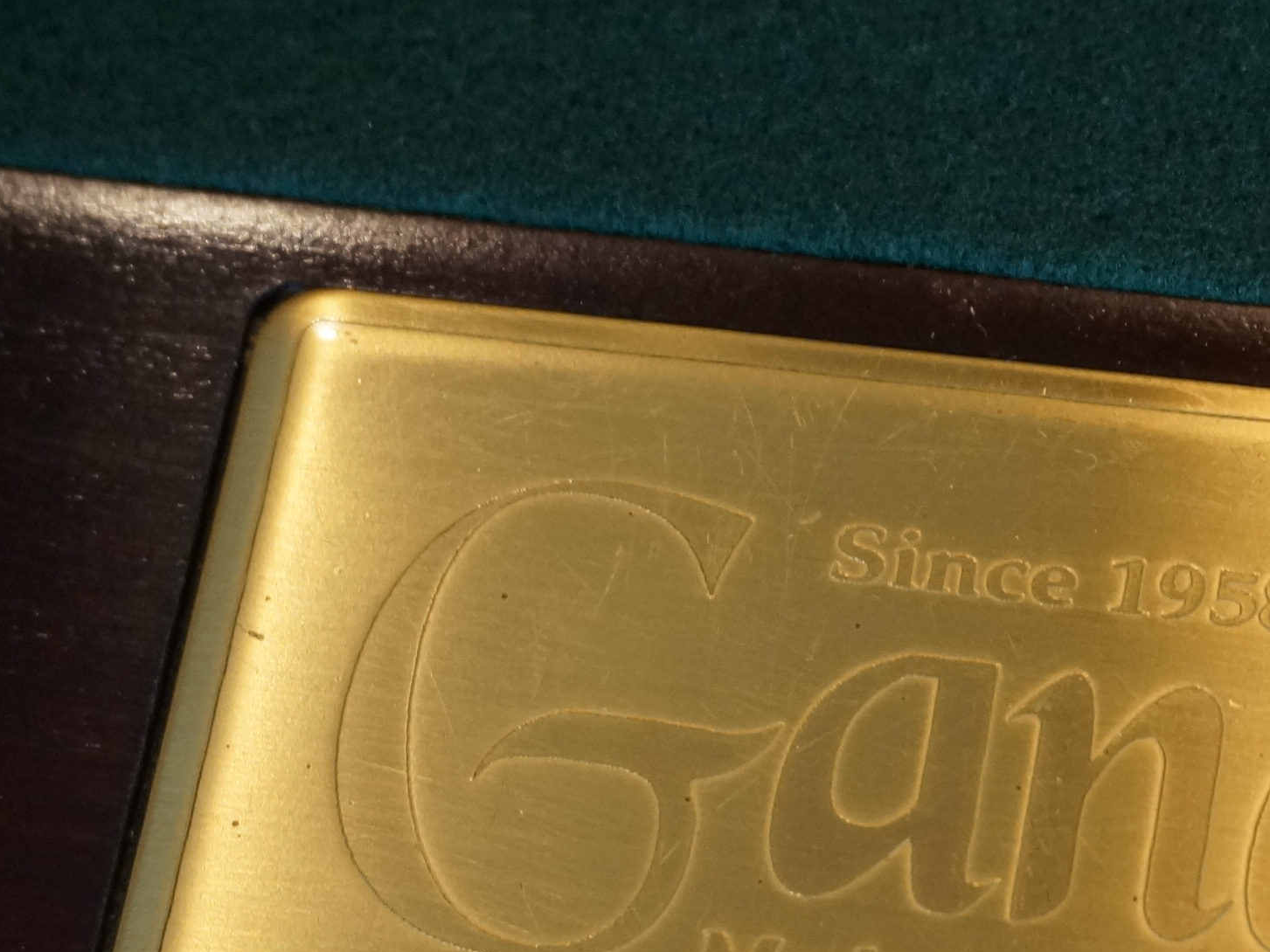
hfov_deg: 19.5
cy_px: 879
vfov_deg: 14.8
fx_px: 3632
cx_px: 1137
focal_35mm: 99
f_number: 4.5
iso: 1250
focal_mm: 28
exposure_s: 1/60
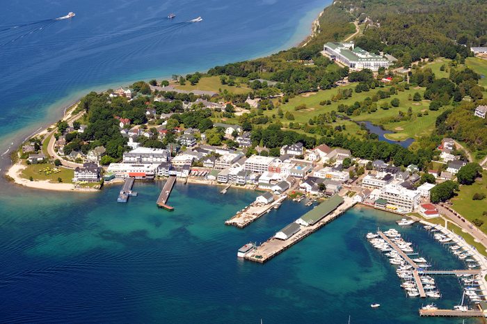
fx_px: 946
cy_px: 162
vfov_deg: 19.4
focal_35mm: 70
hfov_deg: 28.9
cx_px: 244
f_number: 10
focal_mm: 70
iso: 200
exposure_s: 1/250
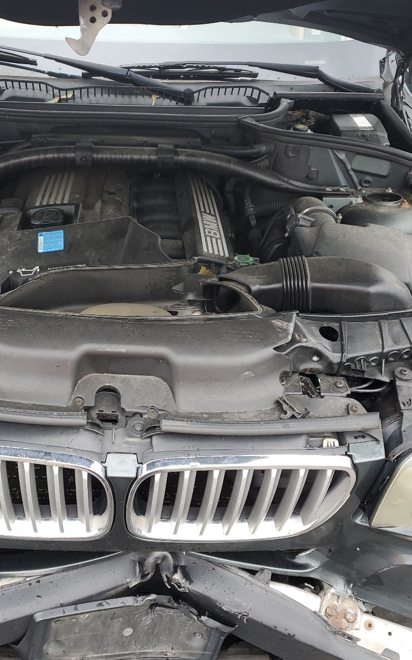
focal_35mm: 37
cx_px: 129
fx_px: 665
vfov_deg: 52.7
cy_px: 329
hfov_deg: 34.0
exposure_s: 1/161
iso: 50
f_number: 1.5
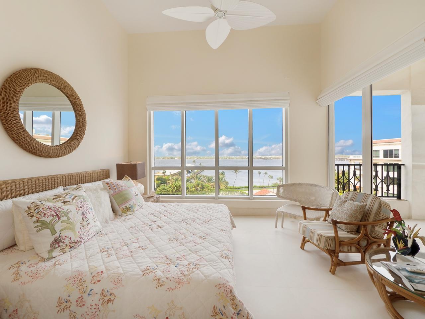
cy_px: 160
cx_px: 212
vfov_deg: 85.7
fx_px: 172
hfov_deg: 102.1
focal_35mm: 14
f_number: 5.6
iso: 200
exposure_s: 1/200
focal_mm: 7
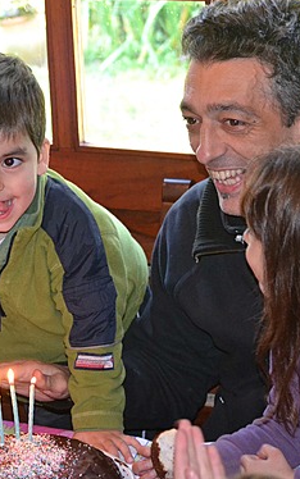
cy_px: 241
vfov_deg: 14.5
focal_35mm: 144
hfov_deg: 9.1
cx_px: 88
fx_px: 1881
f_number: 4
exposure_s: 1/60
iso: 2500
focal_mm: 55
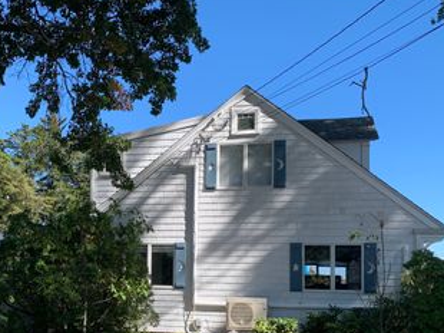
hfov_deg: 44.0
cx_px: 140
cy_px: 253
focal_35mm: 42
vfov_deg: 33.6
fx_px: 538
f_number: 1.8
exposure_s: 1/879
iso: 25
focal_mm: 4.25
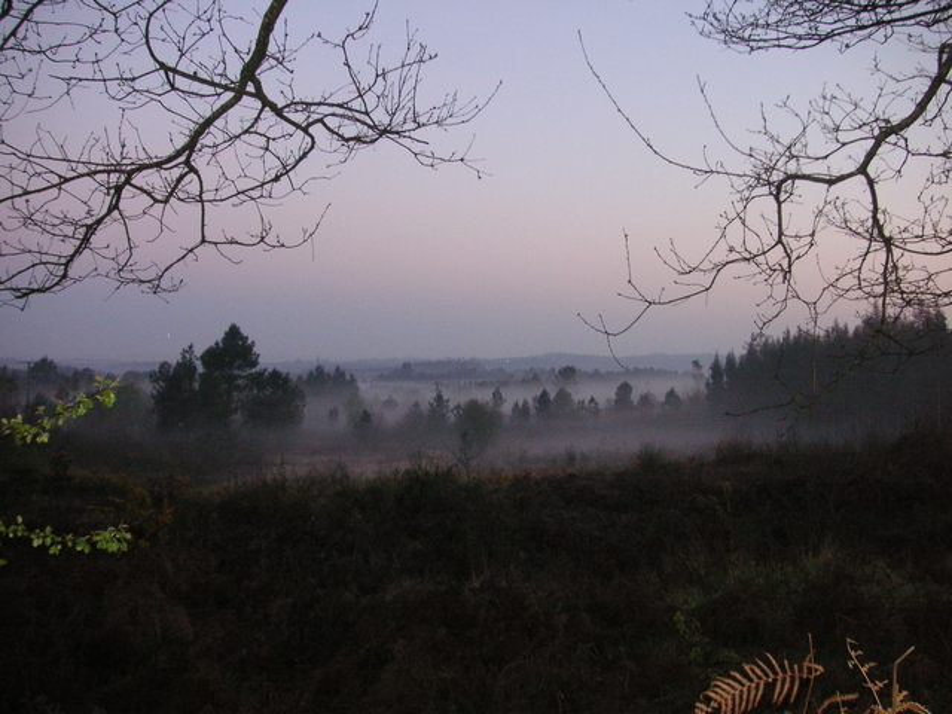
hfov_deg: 50.1
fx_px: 1018
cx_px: 476
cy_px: 357
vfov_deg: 38.7
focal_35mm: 37
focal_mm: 6.1
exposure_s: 1/45
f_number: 2.8
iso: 160
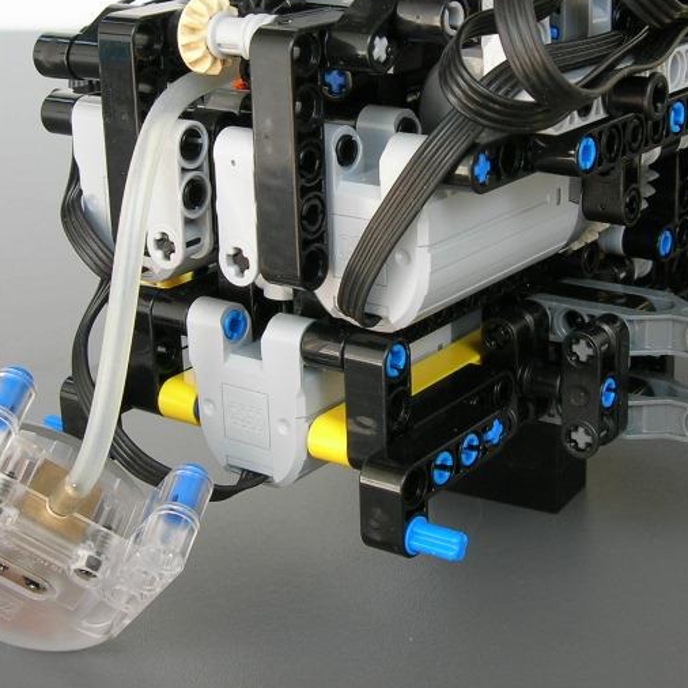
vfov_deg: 25.3
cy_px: 241
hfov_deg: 25.3
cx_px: 447
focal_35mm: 68
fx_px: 1529
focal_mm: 7.8
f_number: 4.8
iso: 64
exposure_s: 1/63
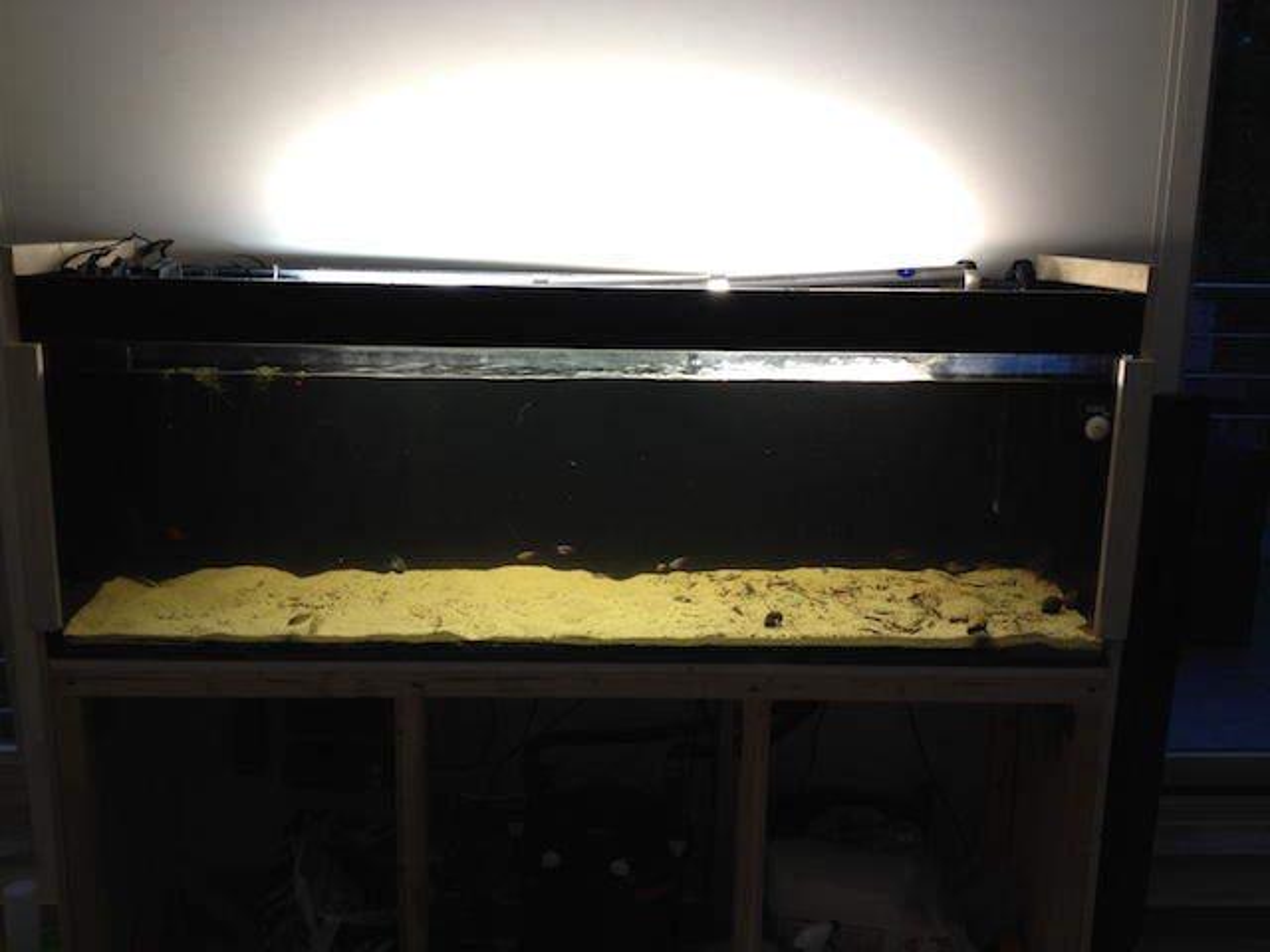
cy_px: 476
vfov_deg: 40.7
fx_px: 1284
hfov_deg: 52.6
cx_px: 635
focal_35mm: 35
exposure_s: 1/24
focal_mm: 4.28
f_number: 2.4
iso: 50
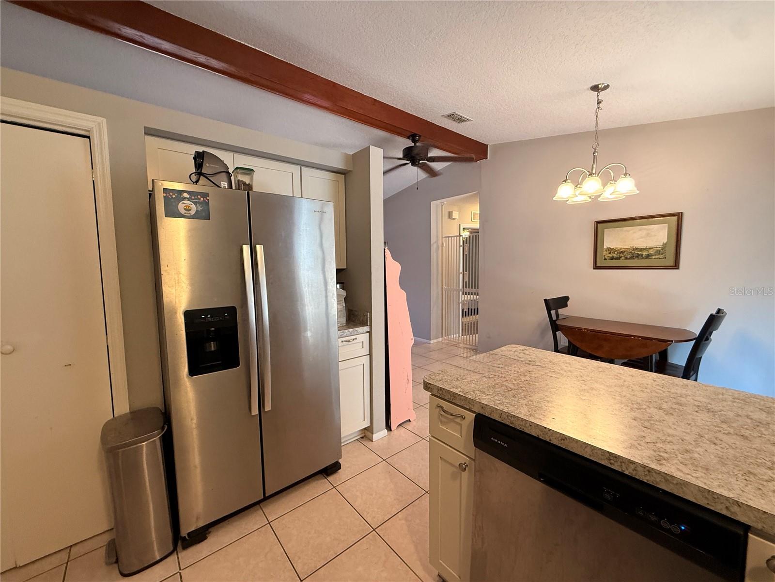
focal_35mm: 14
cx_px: 388
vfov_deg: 85.7
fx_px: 313
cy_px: 291
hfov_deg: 102.1
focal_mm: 2.22
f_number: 2.2
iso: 250
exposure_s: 1/60
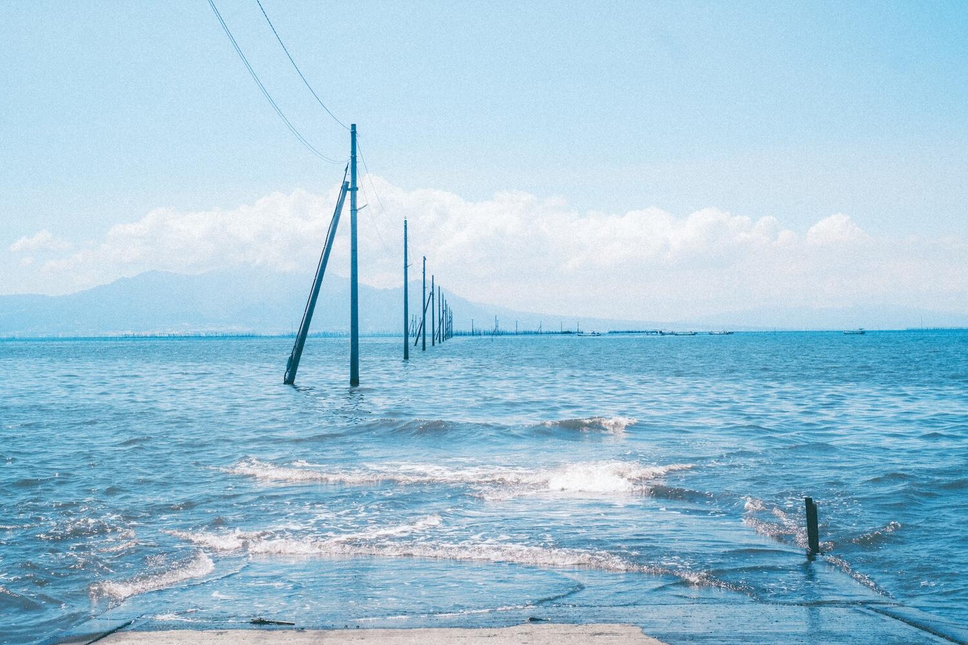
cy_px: 322
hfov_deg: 37.5
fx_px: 1425
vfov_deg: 25.5
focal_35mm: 53
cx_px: 484
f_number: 10
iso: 160
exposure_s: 1/500
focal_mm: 35
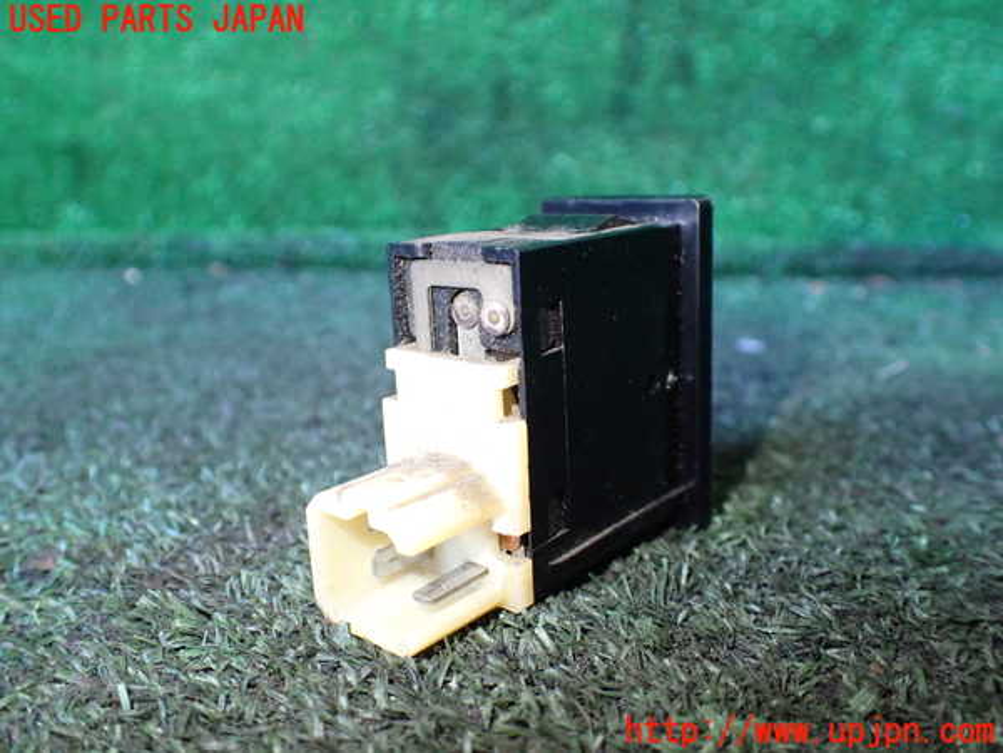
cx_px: 502
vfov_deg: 46.8
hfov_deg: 60.0
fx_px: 869
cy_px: 376
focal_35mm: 30
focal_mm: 5.4
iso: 800
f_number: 2.3
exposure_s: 1/80
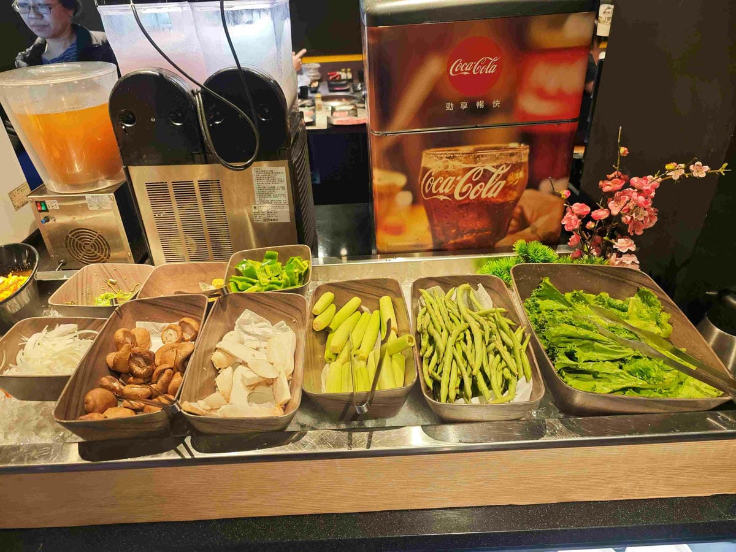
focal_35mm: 23
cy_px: 276
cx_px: 368
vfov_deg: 58.9
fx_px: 489
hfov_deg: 73.9
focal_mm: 8.72
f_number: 1.63
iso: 1600
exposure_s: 1/360
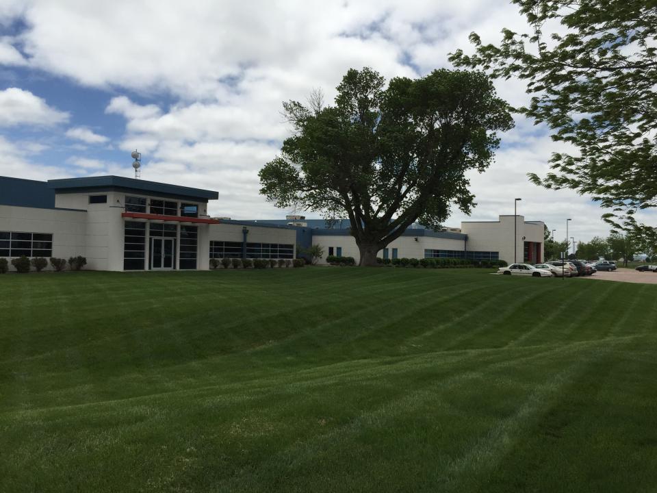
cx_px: 328
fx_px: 550
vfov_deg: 48.2
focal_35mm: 29
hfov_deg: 61.7
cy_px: 246
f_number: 2.2
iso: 32
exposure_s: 1/4950
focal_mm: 4.15
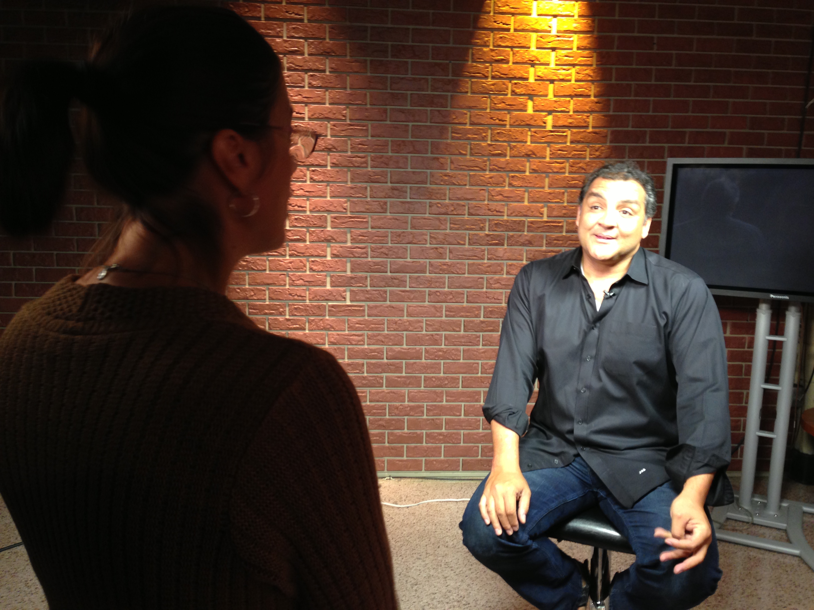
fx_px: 776
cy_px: 305
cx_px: 407
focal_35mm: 33
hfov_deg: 55.4
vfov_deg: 42.9
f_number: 2.4
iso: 100
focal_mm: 4.13
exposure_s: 1/20
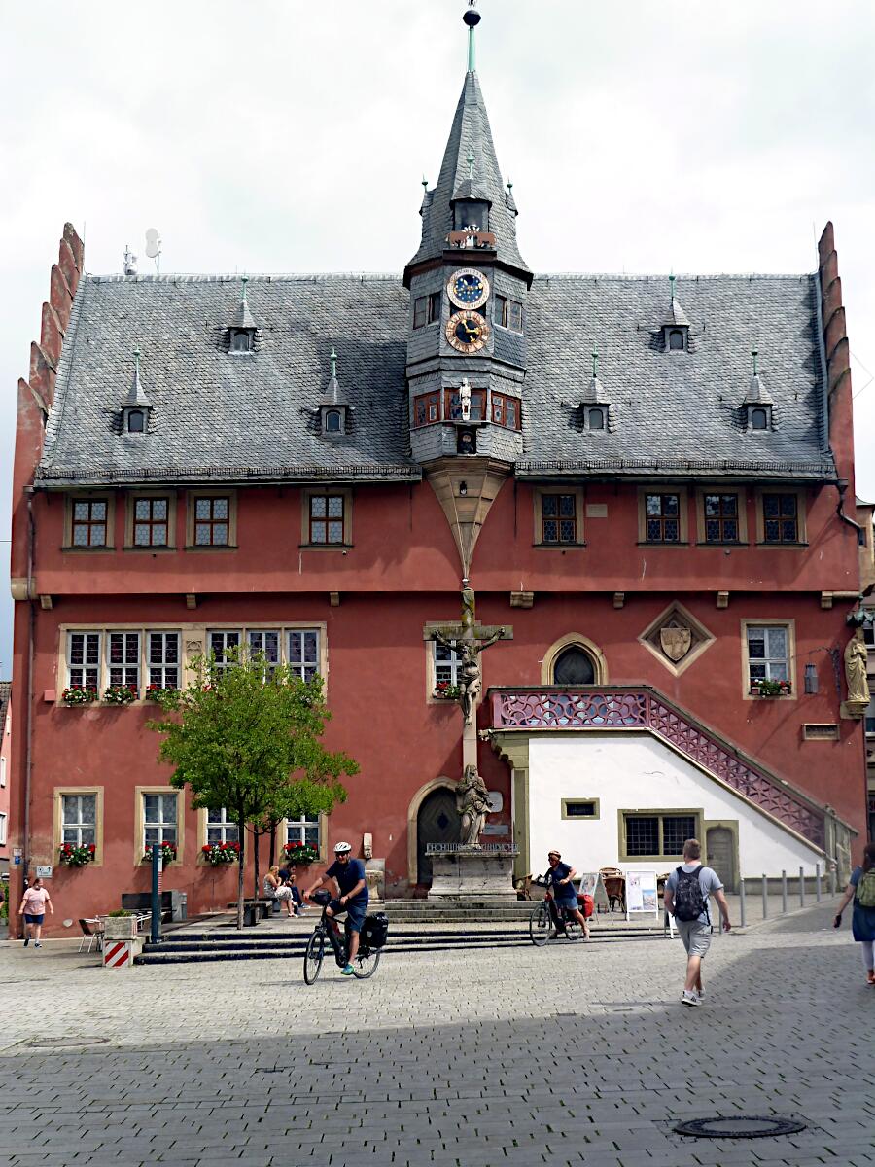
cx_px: 438
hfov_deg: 26.6
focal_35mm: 55
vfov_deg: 34.9
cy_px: 584
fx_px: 1854
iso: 80
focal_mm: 9.1
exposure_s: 1/400
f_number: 3.9
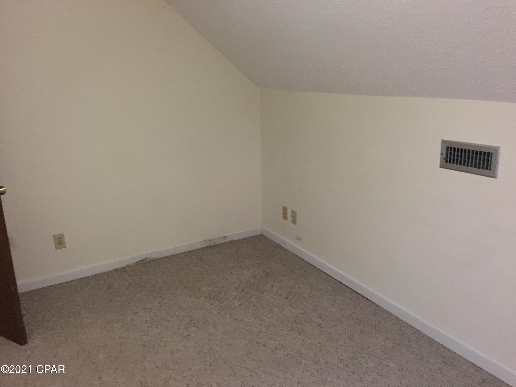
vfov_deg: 48.2
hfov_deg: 61.7
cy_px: 194
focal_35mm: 29
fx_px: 432
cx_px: 258
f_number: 2.2
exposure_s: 1/4
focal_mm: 4.15
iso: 125
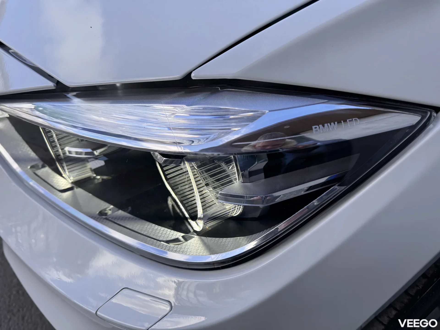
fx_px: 305
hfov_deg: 71.6
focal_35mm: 24
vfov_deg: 56.8
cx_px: 220
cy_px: 165
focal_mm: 6.76
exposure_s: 1/1059
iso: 80
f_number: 1.78
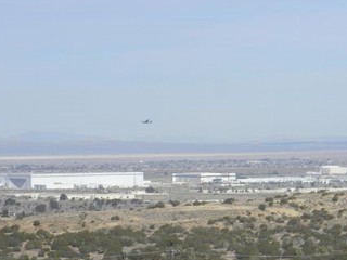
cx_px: 197
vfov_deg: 5.0
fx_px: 2967
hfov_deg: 6.7
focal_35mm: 296
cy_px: 250
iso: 80
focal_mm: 26.8
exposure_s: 1/830
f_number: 5
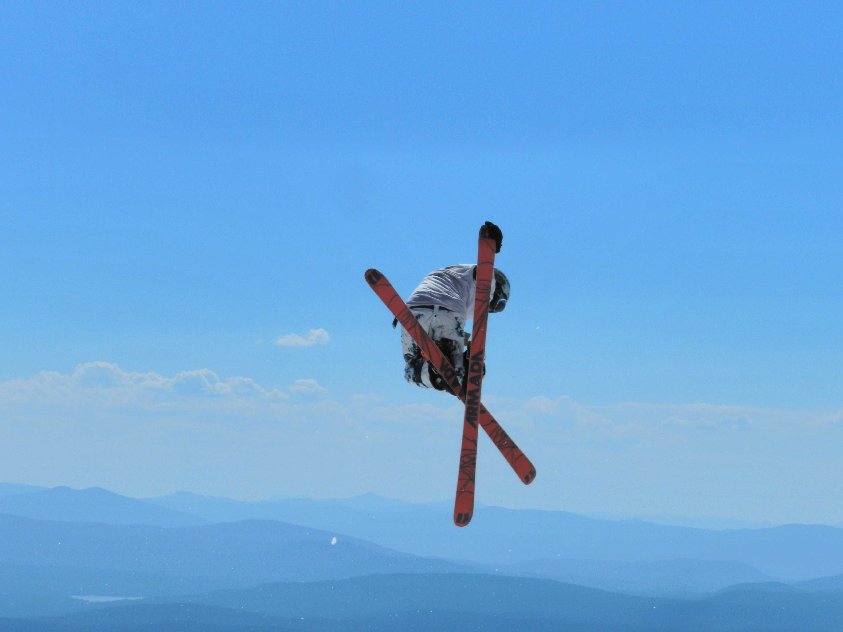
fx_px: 3166
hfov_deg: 15.2
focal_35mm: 130
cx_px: 422
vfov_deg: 11.4
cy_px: 316
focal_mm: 23.1
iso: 160
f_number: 7.1
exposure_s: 1/1500
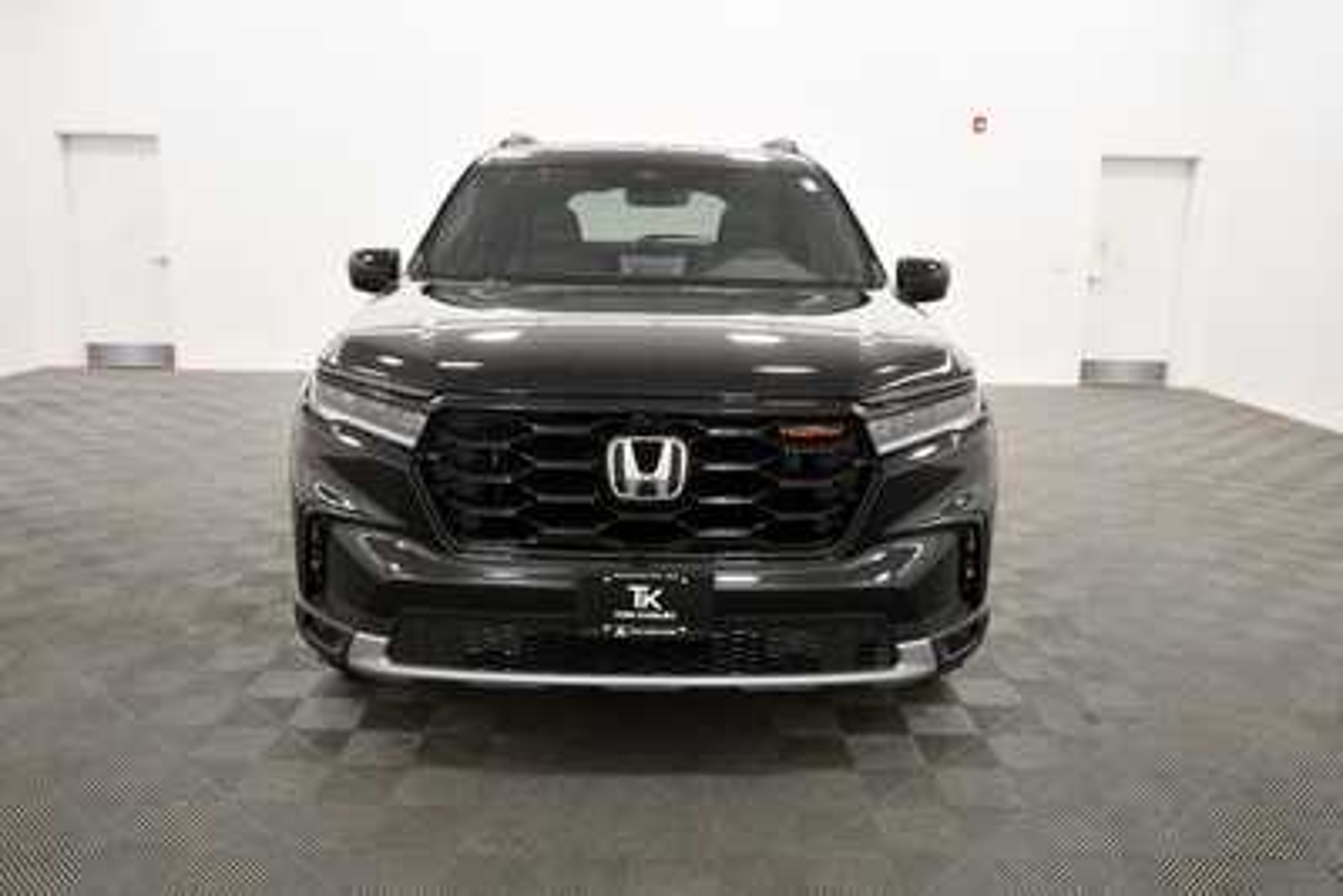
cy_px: 448
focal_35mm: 27
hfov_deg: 67.4
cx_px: 672
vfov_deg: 48.0
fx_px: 1008
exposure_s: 1/125
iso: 1400
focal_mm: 18
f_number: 5.3
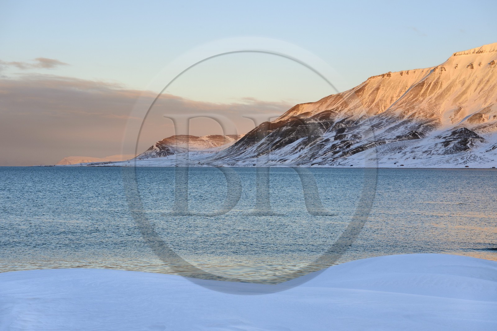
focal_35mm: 62
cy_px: 166
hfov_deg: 32.4
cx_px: 248
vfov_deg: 21.9
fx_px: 855
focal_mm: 62
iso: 200
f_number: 11
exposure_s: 1/125
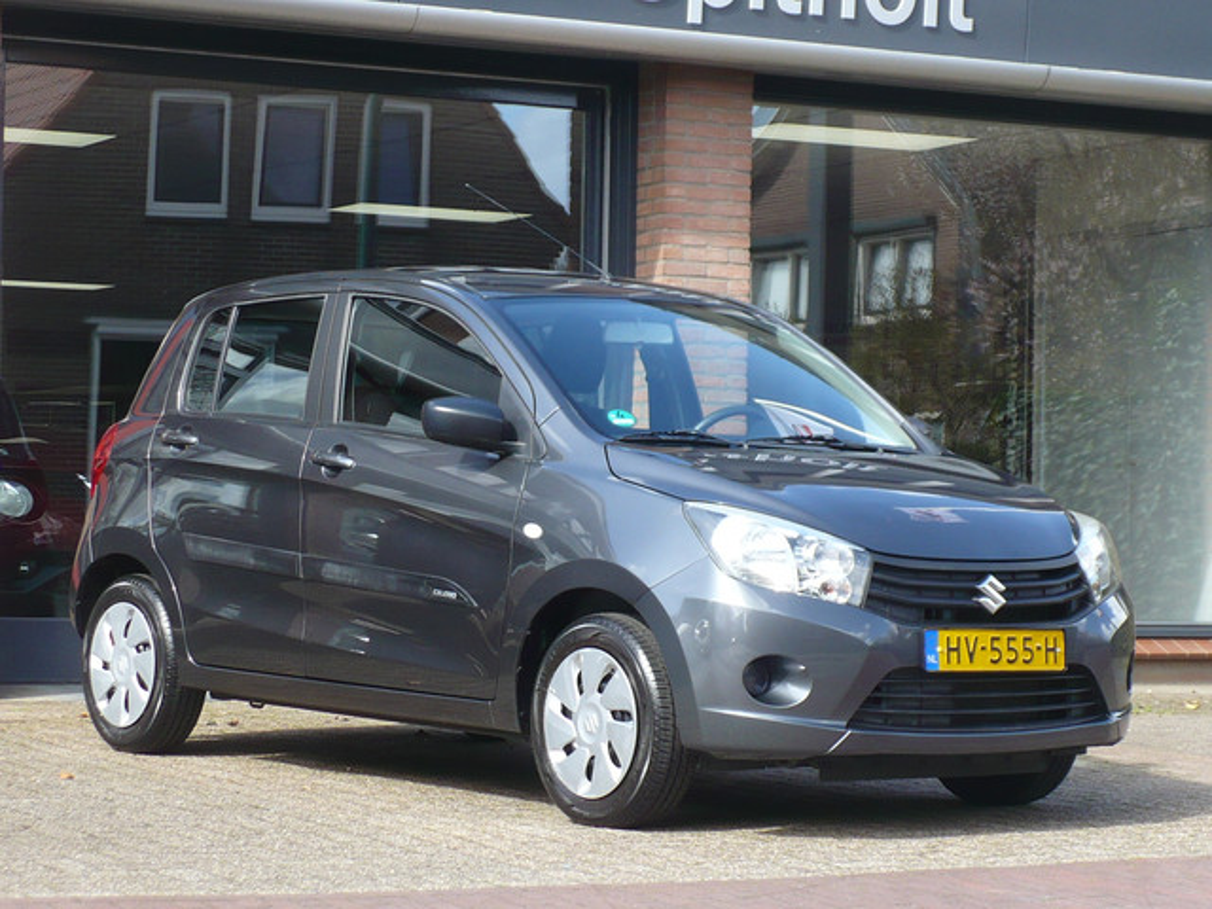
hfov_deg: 19.1
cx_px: 606
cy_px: 454
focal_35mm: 103
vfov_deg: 14.4
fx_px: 3606
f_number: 3.2
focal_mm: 11.4
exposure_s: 1/250
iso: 100
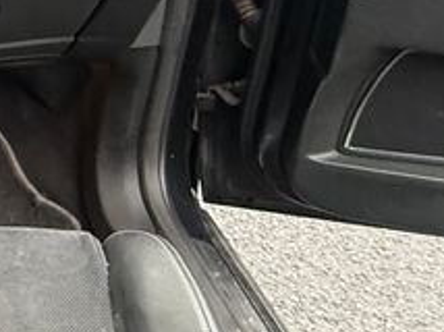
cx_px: -355
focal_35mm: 67
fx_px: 858
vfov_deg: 21.9
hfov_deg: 20.5
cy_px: 191
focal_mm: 2.22
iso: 320
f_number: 2.2
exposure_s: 1/74
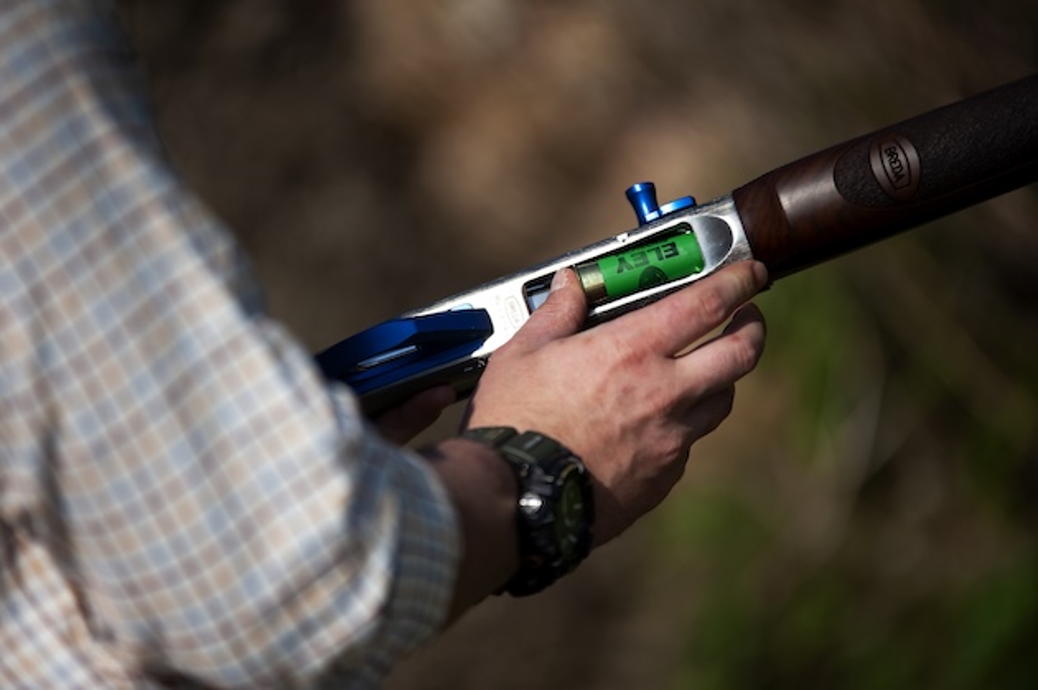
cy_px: 345
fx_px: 5762
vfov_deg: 6.9
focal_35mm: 200
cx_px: 519
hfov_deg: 10.3
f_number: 2.8
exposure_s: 1/4000
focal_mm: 200
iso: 200
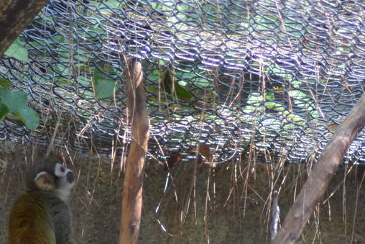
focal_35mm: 330
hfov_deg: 6.2
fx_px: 3347
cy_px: 302
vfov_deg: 4.2
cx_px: 194
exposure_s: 1/250
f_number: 4
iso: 640
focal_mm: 70
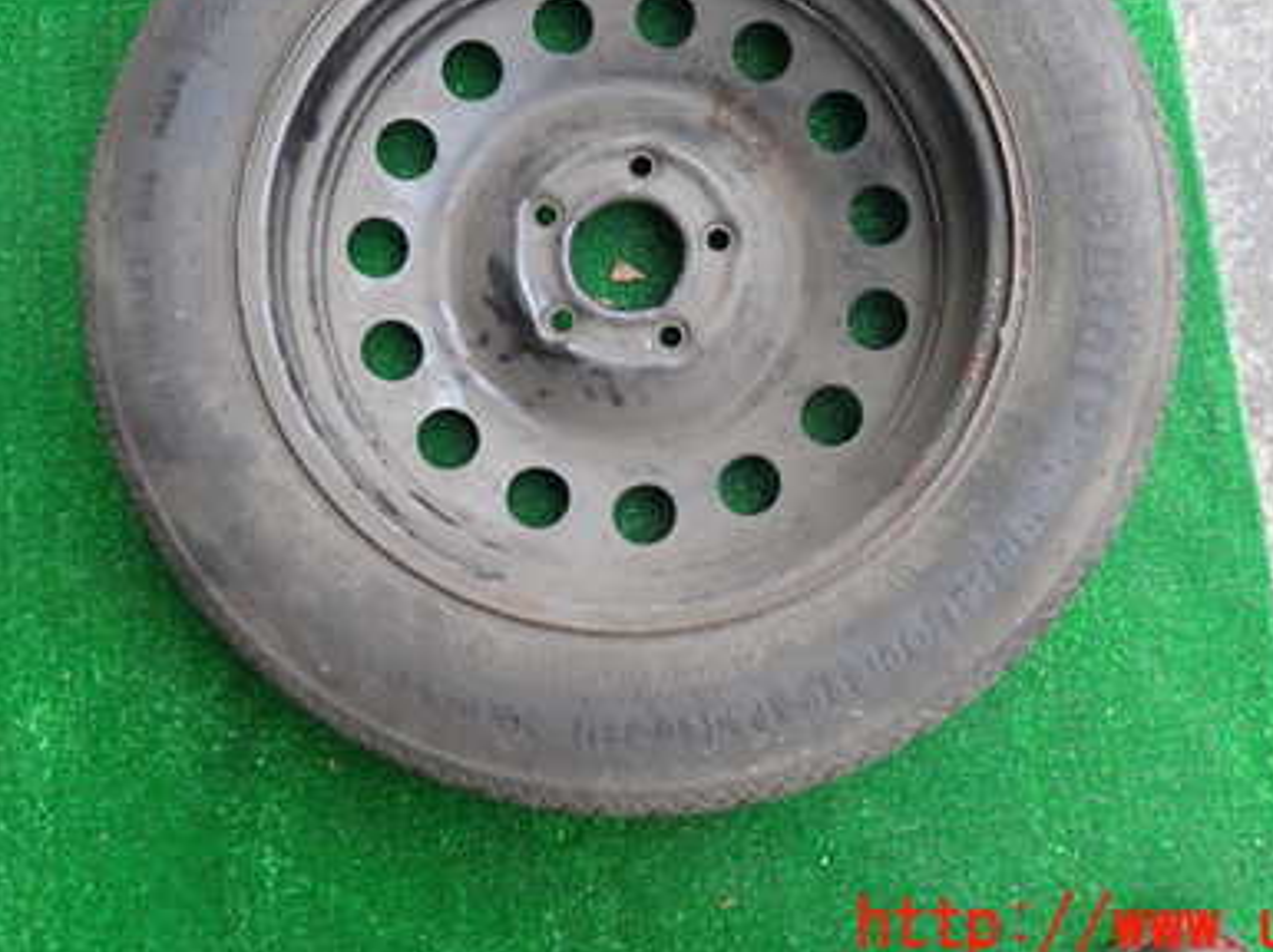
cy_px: 225
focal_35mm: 39
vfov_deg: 35.8
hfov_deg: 47.9
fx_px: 1433
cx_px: 612
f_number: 2
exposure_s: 1/100
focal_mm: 4.5
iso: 200
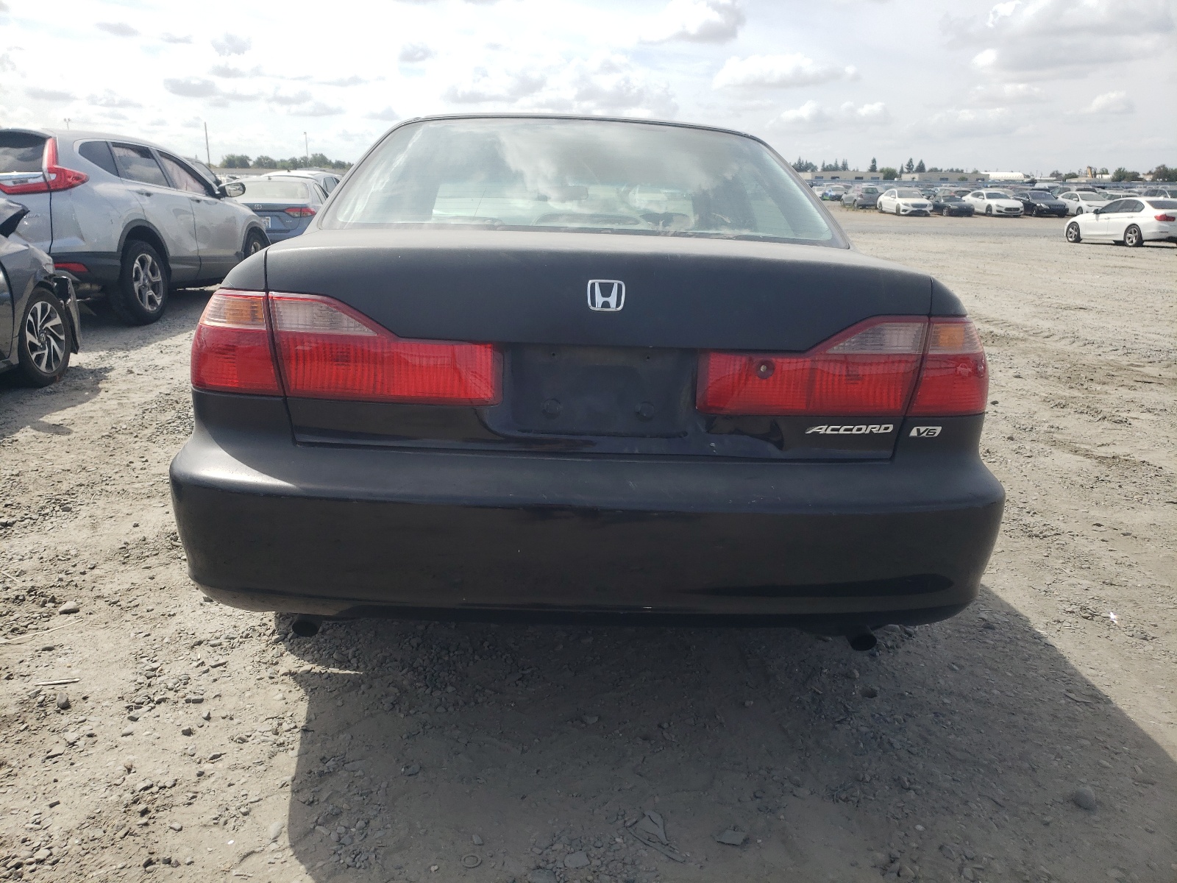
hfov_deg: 67.3
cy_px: 442
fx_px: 884
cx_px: 588
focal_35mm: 26
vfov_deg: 53.1
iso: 50
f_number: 1.5
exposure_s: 1/2500
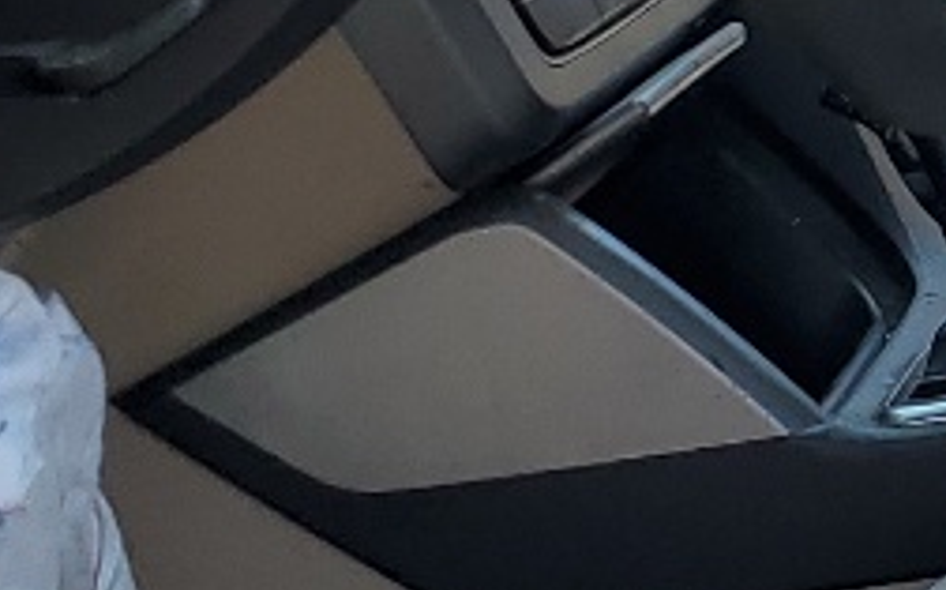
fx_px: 4508
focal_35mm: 175
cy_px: -75
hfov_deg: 11.6
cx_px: 1243
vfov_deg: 7.4
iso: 50
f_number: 1.5
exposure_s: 1/1000
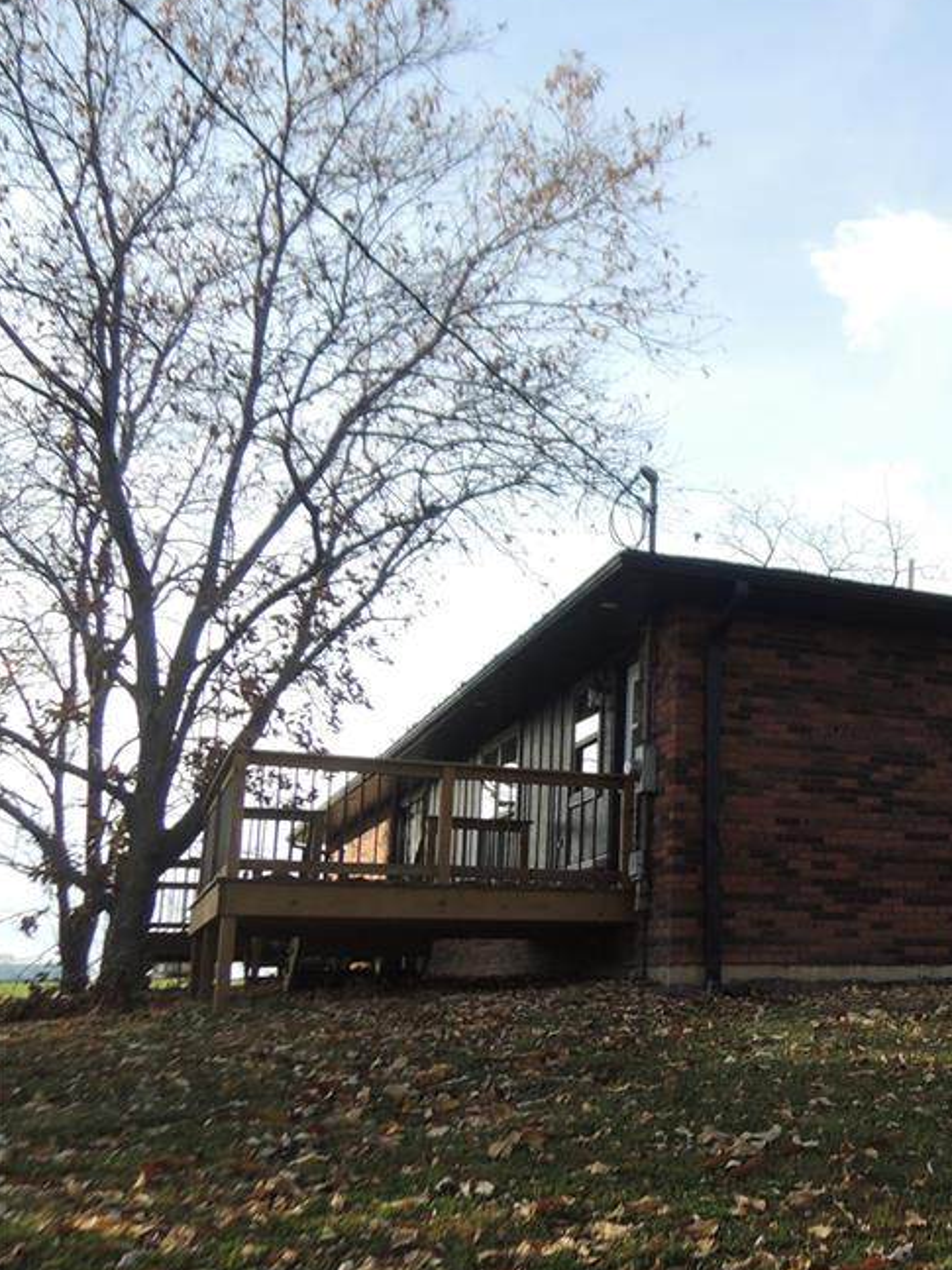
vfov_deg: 48.8
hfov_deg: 33.7
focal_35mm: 38
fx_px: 1394
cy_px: 724
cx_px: 999
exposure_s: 1/500
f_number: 2.8
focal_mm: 4.3
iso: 100
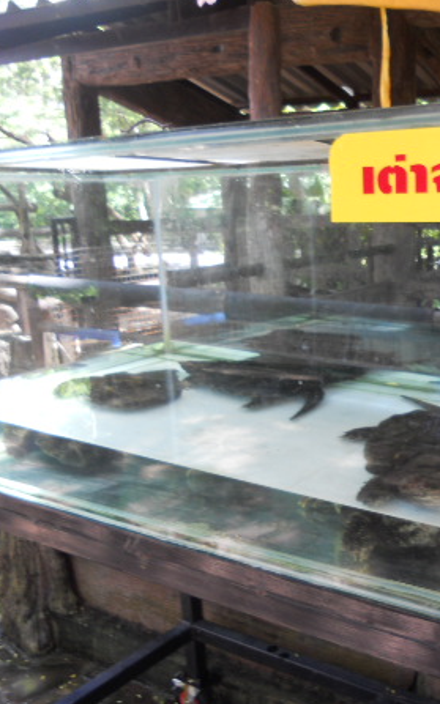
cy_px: 370
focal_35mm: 41
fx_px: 787
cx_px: 393
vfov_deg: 48.2
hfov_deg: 29.9
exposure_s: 1/40
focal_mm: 4.9
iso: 80
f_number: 3.2
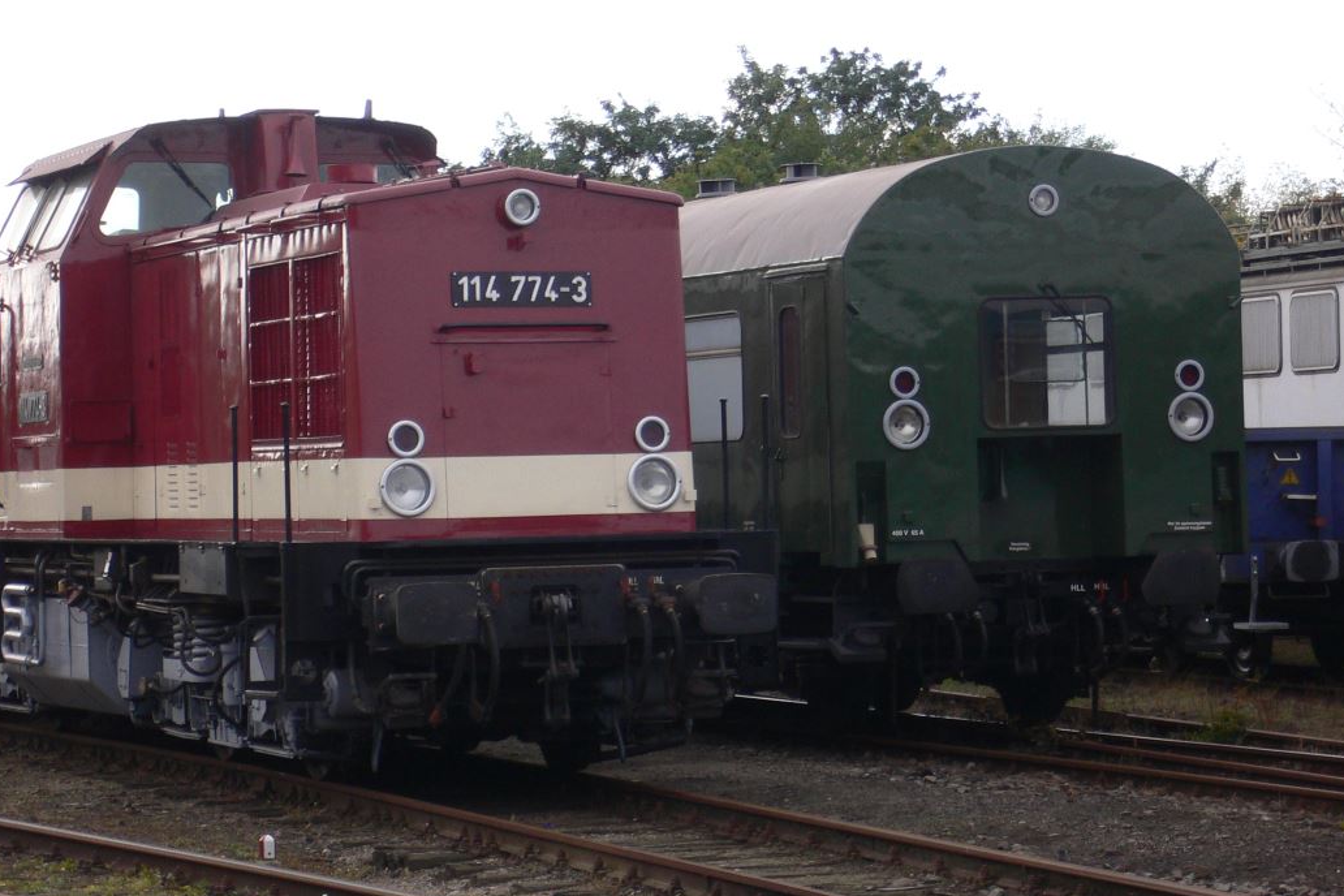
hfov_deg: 16.1
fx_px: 4741
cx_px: 643
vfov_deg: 10.8
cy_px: 388
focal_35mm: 127
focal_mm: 17.4
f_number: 5
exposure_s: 1/250
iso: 100
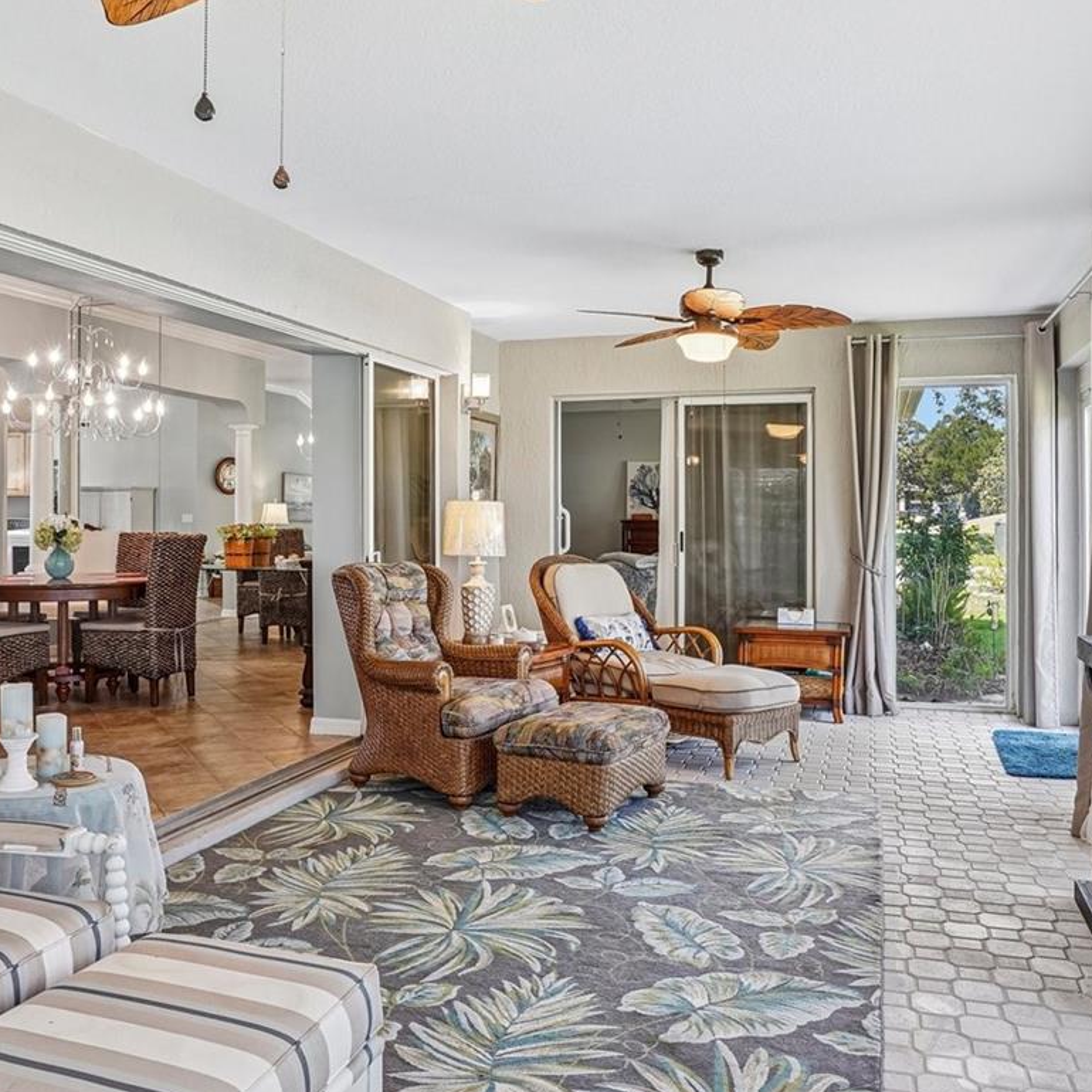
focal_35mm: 30
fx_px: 1071
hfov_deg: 54.0
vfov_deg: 54.0
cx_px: 511
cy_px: 505
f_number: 9
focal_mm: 17
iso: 400
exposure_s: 1/10
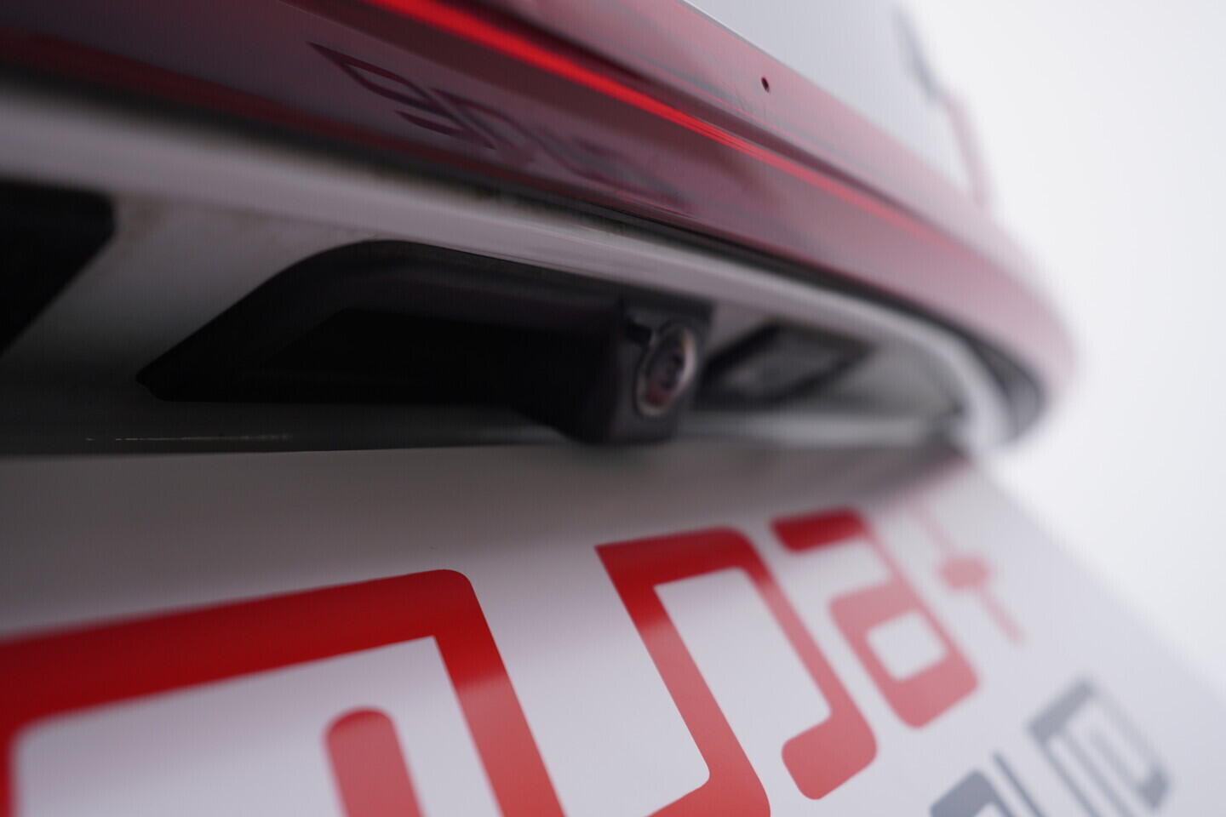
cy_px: 408
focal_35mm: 36
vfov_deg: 36.9
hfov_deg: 53.1
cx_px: 613
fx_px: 1226
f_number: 3.5
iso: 125
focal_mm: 24
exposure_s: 1/60
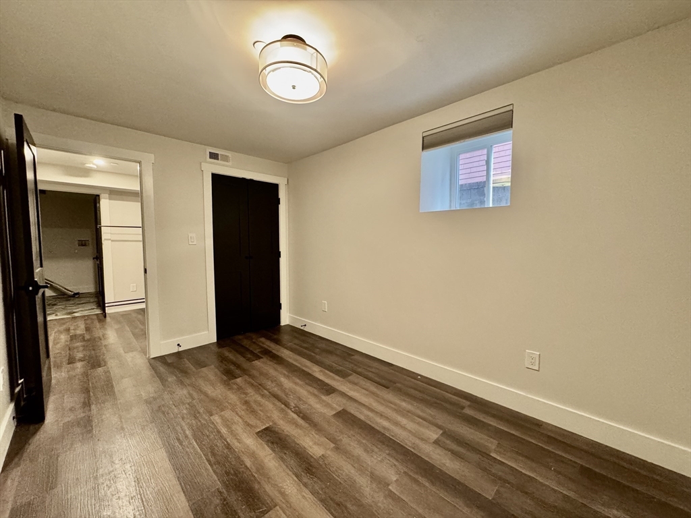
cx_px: 346
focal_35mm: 14
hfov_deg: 102.1
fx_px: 279
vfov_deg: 85.7
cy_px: 259
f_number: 2.2
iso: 500
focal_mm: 2.22
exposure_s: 1/60
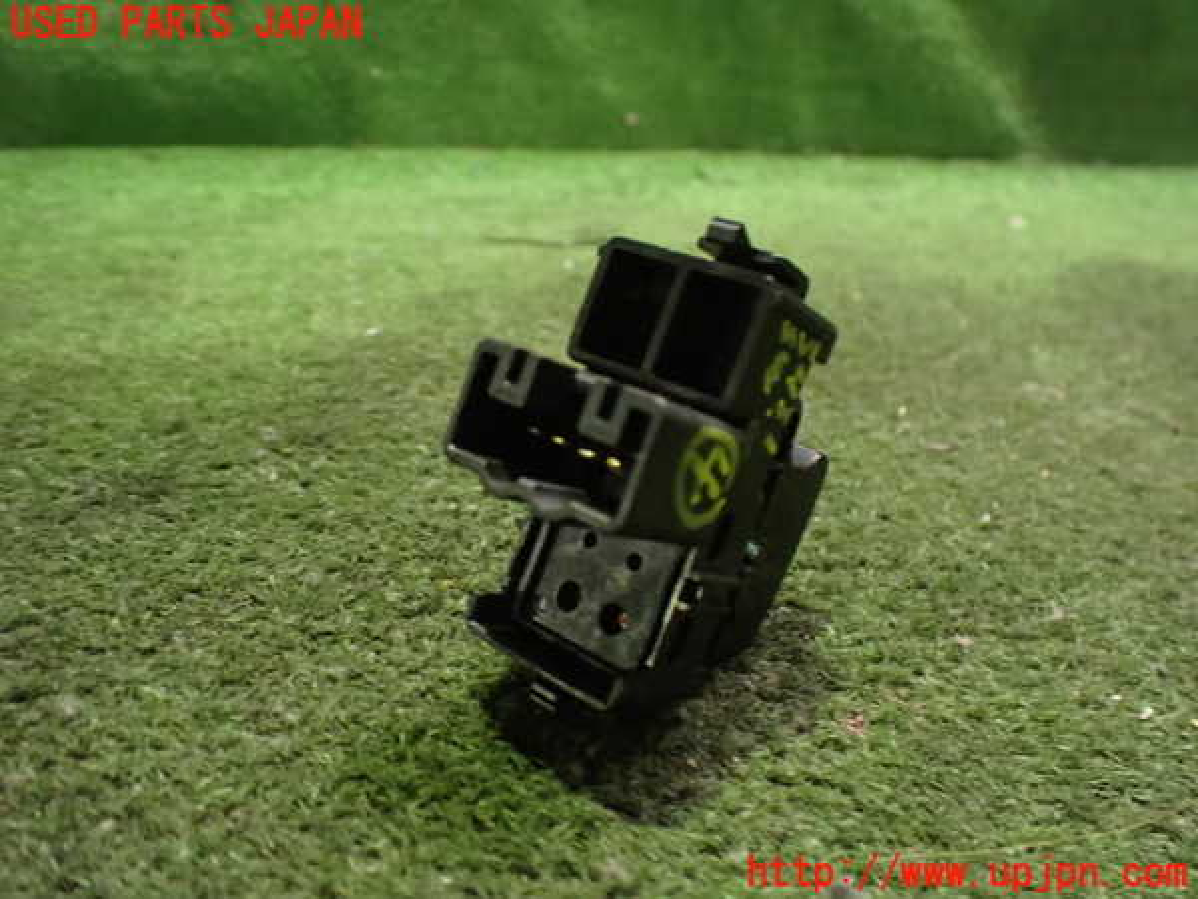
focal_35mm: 30
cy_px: 450
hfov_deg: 60.0
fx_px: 1038
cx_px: 599
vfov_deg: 46.8
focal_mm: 5.4
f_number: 2.3
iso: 1250
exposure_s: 1/30
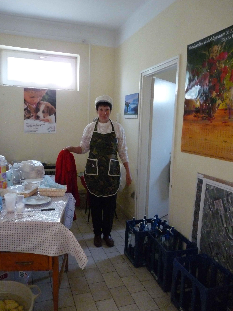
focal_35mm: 27
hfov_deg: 51.4
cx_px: 116
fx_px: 242
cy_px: 156
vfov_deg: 65.3
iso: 800
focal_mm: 4.8
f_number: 2.8
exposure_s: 1/20
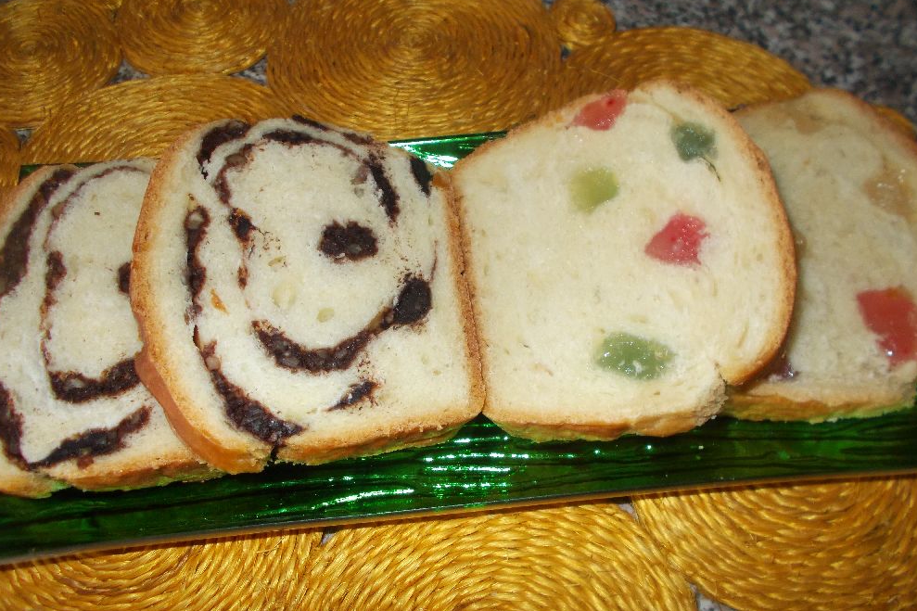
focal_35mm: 28
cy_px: 341
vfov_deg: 46.3
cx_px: 452
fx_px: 713
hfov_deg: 65.5
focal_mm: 4.6
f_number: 3.2
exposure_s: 1/25
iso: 200
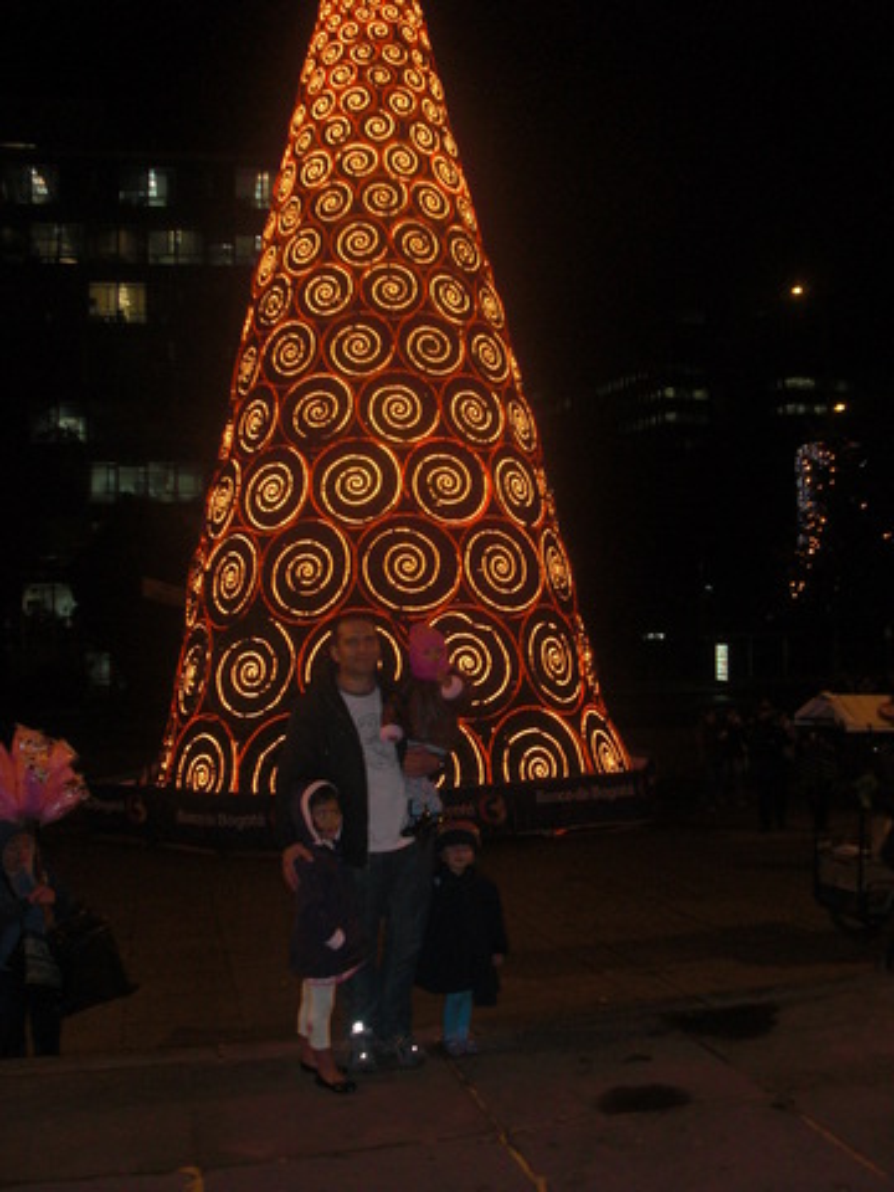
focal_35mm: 36
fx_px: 1240
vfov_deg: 51.4
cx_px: 447
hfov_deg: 39.7
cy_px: 596
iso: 200
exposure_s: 1/60
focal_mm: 6.3
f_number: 2.8
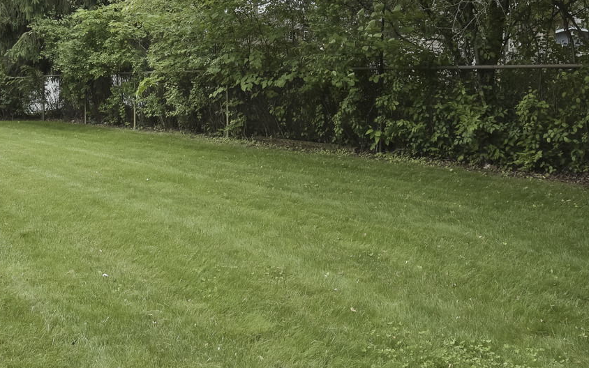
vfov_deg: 29.3
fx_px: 690
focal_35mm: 43
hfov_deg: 44.8
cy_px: 85
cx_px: 153
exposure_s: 1/125
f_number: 11
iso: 400
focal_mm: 22
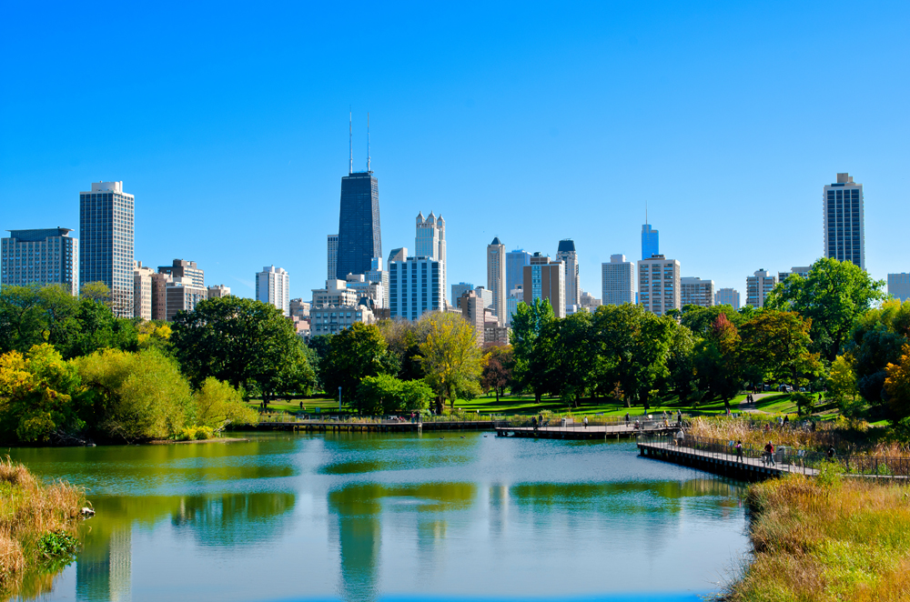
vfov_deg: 23.7
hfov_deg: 35.1
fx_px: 1438
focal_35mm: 57
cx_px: 455
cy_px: 301
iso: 100
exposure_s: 1/80
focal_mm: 38
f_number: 11
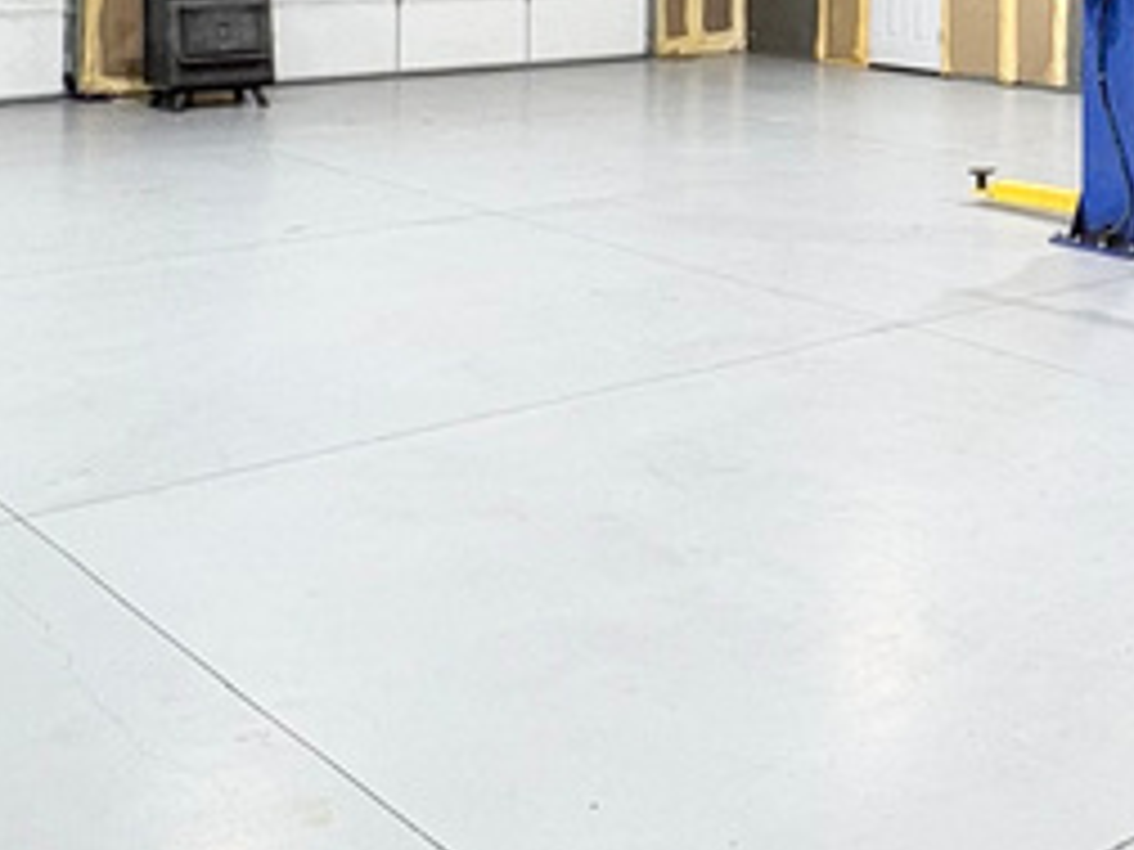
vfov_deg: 23.5
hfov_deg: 32.0
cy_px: -157
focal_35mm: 57
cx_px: 1040
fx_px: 1867
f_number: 2.2
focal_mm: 2.22
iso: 160
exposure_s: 1/120
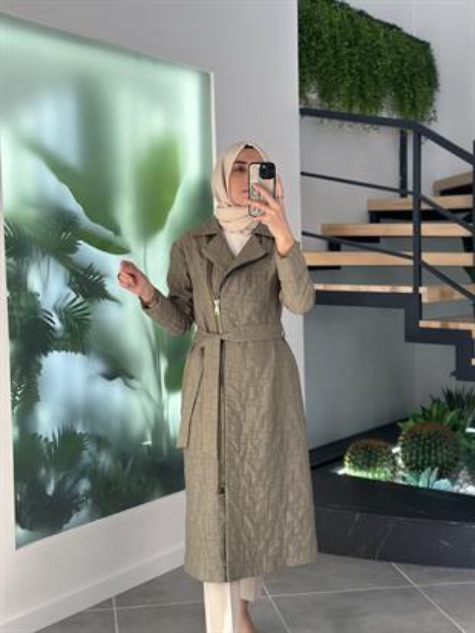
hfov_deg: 30.3
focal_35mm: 48
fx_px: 878
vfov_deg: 39.6
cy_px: 316
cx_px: 238
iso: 80
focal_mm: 6.86
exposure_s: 1/541
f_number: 1.78
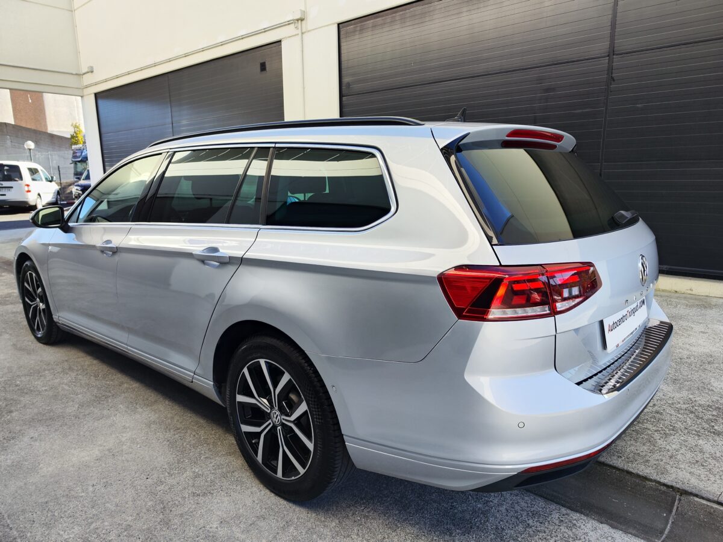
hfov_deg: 73.9
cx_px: 362
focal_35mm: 23
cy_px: 271
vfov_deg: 58.9
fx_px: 480
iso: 50
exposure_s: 1/256
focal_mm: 7.01
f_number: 1.69
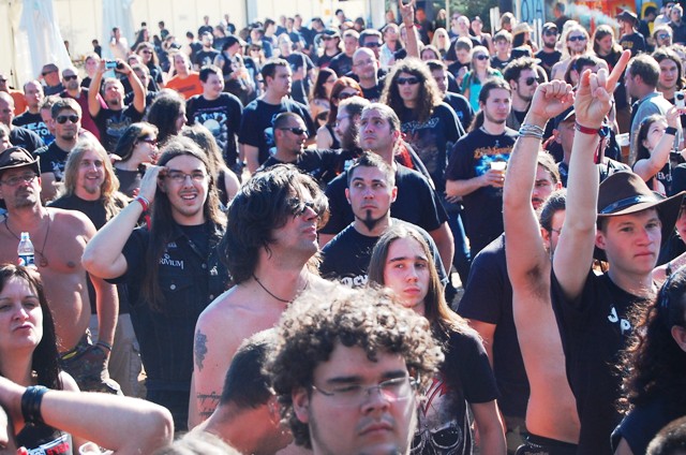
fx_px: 1569
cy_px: 228
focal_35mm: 82
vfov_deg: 16.5
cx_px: 343
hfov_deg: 24.7
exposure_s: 1/400
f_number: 5.6
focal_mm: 55
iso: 400
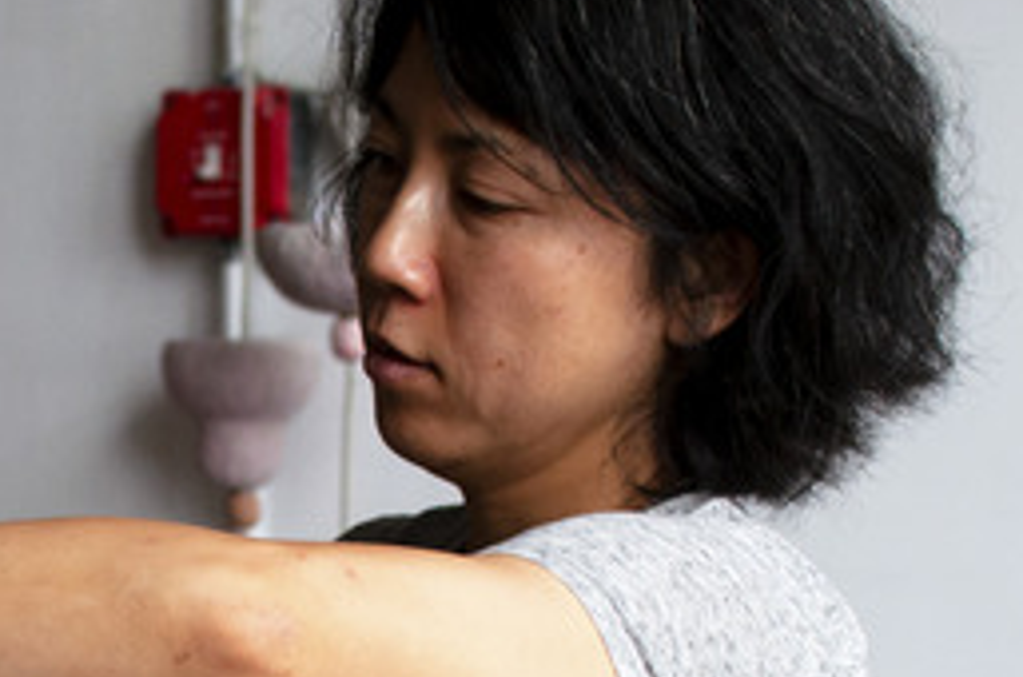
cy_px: 745
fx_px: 4522
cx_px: 12
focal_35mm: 160
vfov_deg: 8.5
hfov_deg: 12.8
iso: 500
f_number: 3.2
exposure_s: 1/100
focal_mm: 35
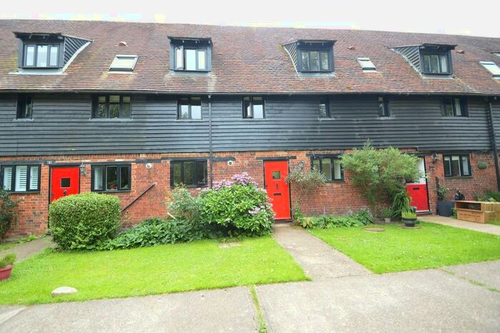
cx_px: 250
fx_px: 208
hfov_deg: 100.4
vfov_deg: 77.3
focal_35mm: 15
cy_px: 166
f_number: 4
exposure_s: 1/60
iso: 100
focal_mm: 10
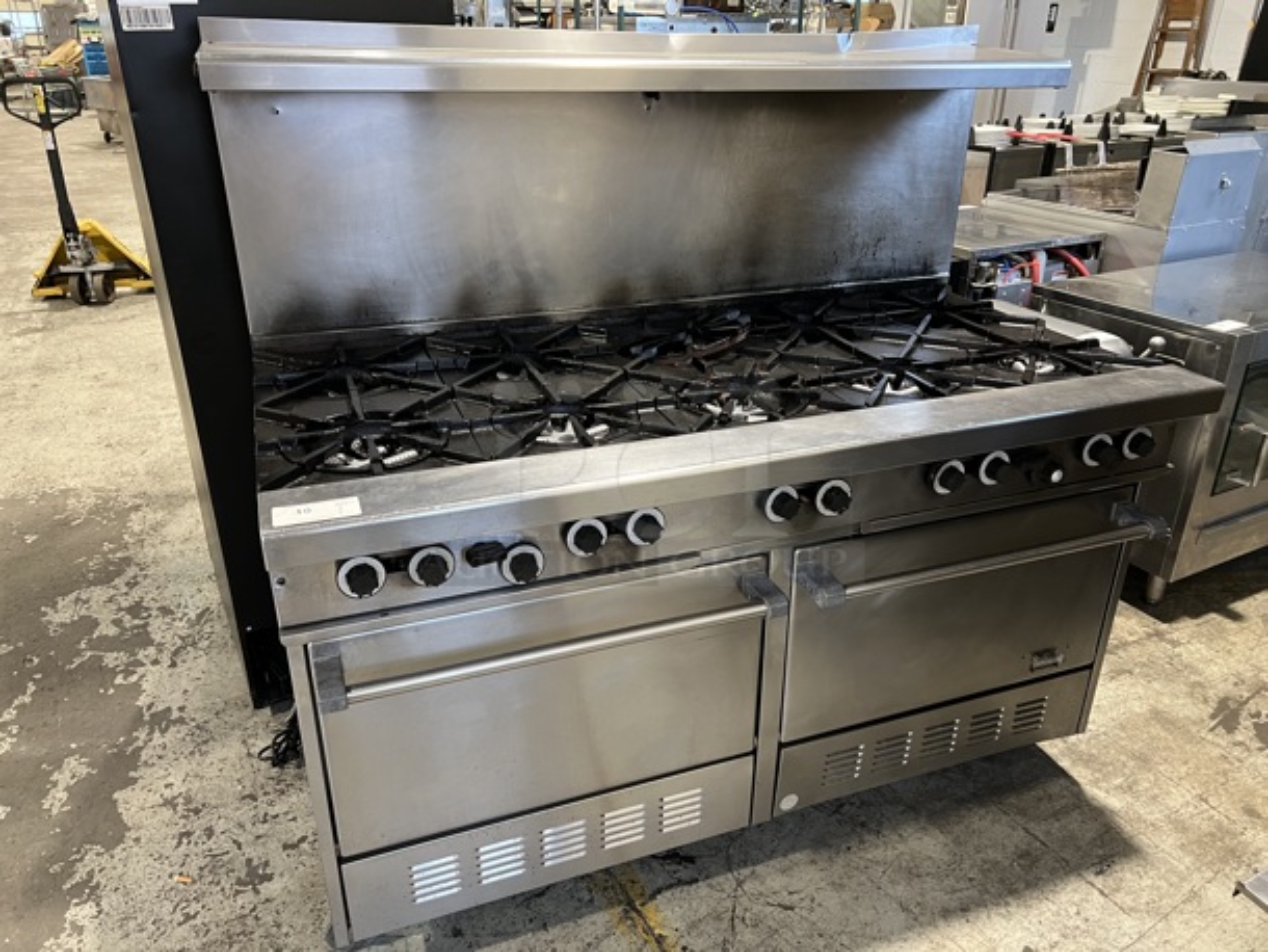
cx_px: 634
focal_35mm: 26
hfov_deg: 67.3
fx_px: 953
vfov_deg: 53.1
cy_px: 476
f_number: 1.5
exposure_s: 1/60
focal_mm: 5.7
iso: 250
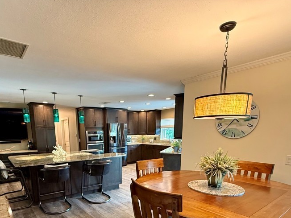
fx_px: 185
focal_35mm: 22
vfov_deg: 57.3
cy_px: 169
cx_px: 121
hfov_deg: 75.8
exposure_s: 1/60
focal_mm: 2.22
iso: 320
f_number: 2.2
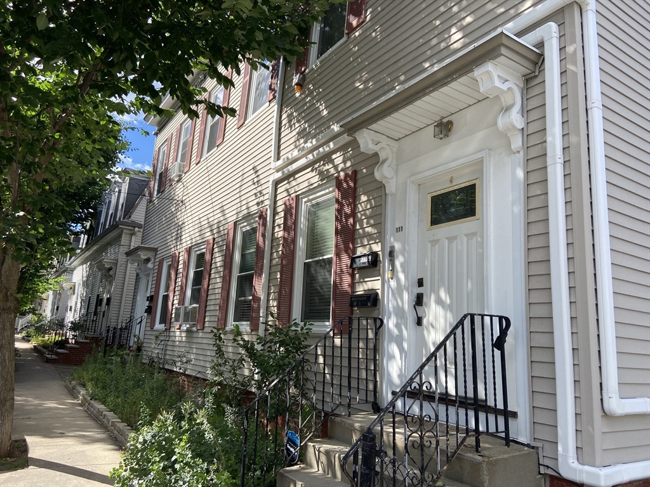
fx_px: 488
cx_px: 325
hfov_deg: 67.3
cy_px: 244
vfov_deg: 53.1
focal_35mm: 26
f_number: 1.8
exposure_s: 1/1245
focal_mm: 4.25
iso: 32
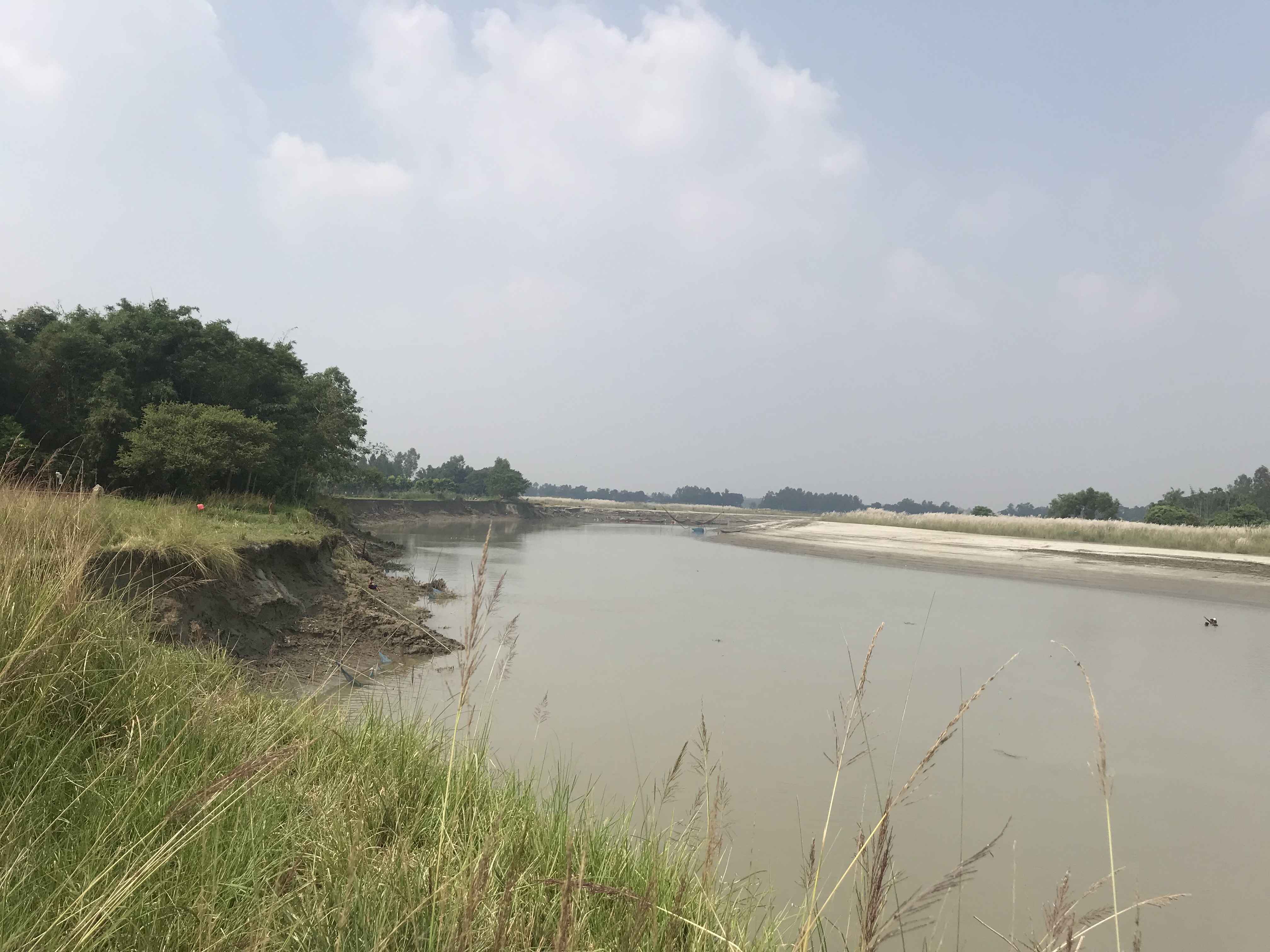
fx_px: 1027
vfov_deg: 49.7
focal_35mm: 28
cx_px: 635
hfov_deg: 63.4
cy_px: 476
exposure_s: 1/3690
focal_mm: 3.99
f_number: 1.8
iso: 20
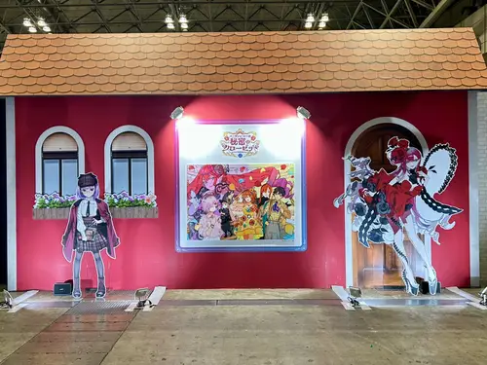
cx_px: 244
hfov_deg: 67.3
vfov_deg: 53.1
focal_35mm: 26
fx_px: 366
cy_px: 182
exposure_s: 1/100
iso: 125
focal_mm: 5.7
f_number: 1.5
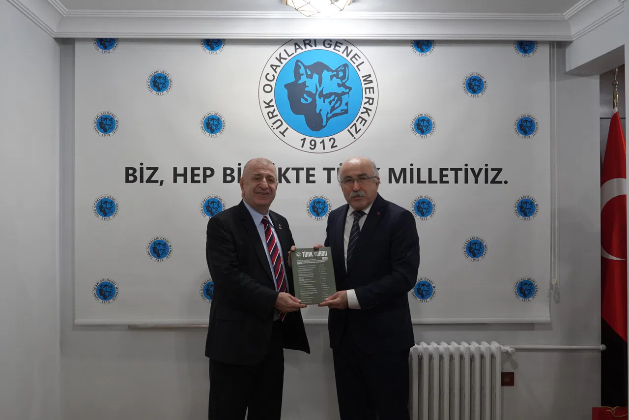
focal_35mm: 36
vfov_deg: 36.9
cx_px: 314
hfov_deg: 53.1
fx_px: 629
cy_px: 210
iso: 2500
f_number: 4
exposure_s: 1/160
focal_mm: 24
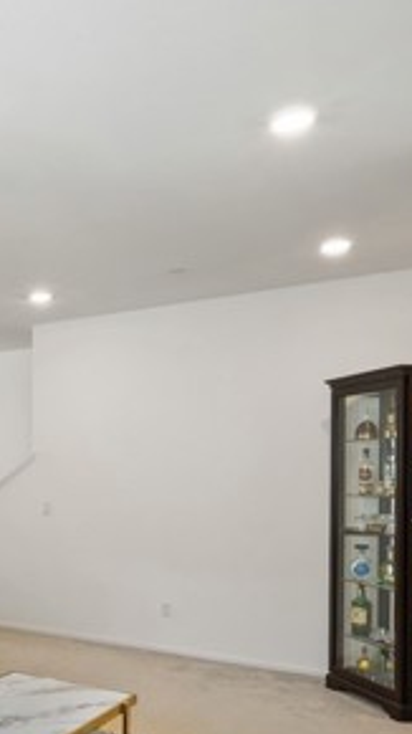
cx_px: -126
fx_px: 719
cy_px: 449
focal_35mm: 37
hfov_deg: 26.9
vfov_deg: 53.5
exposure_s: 13
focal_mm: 16
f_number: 22
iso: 40
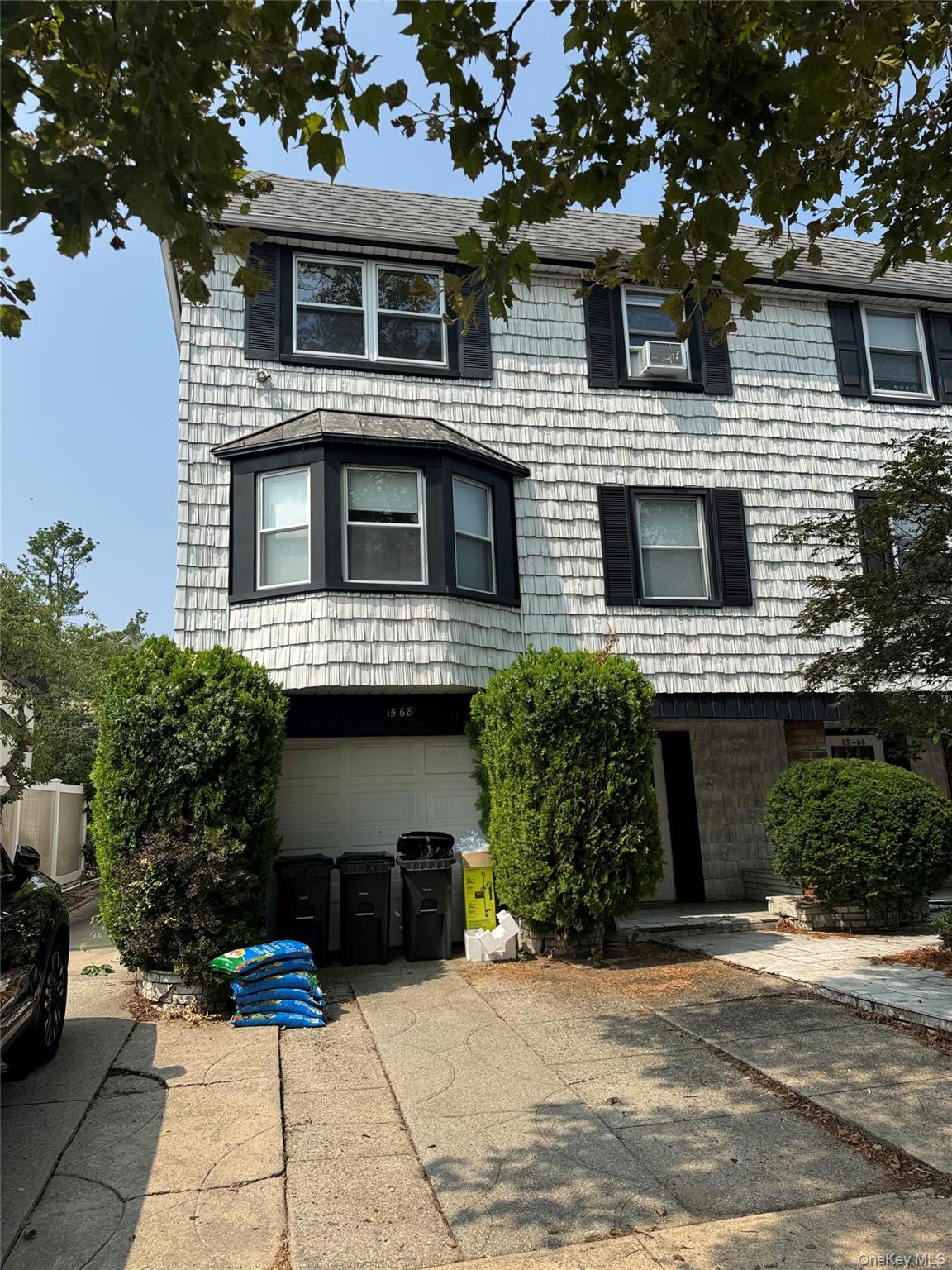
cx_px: 476
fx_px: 880
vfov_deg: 71.6
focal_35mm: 24
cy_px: 635
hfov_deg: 56.8
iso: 80
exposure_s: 1/4310
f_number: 1.78
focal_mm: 6.76
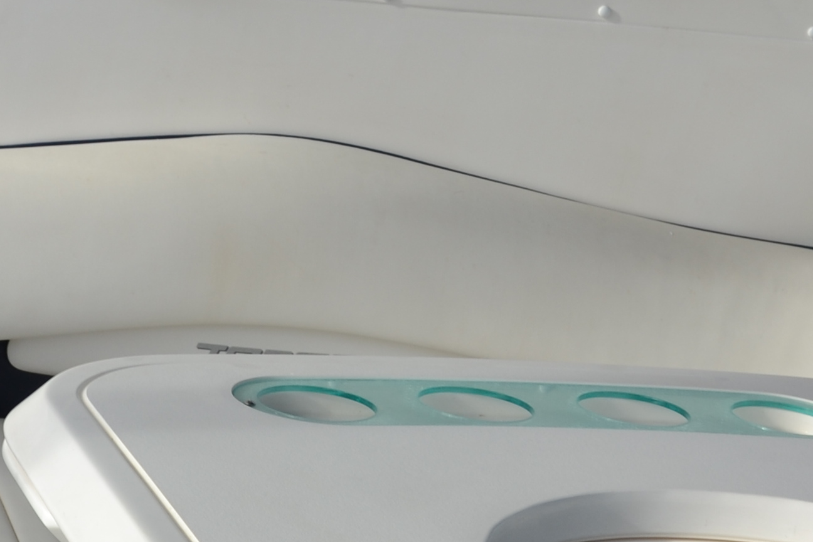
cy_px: 529
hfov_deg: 21.2
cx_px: 336
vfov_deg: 14.1
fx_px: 2168
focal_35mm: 96
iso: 100
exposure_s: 1/200
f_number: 7.1
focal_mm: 18
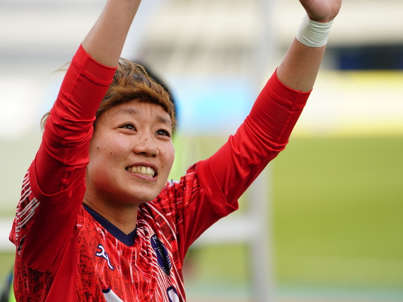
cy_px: 151
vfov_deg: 3.4
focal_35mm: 435
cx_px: 188
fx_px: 5065
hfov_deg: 4.6
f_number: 5.6
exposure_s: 1/2000
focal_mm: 400
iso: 1250
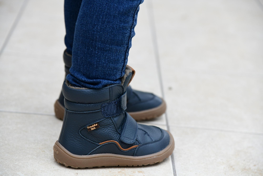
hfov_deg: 17.1
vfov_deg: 11.4
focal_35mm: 120
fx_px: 877
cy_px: 88
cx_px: 132
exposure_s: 1/400
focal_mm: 120
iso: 800
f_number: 5
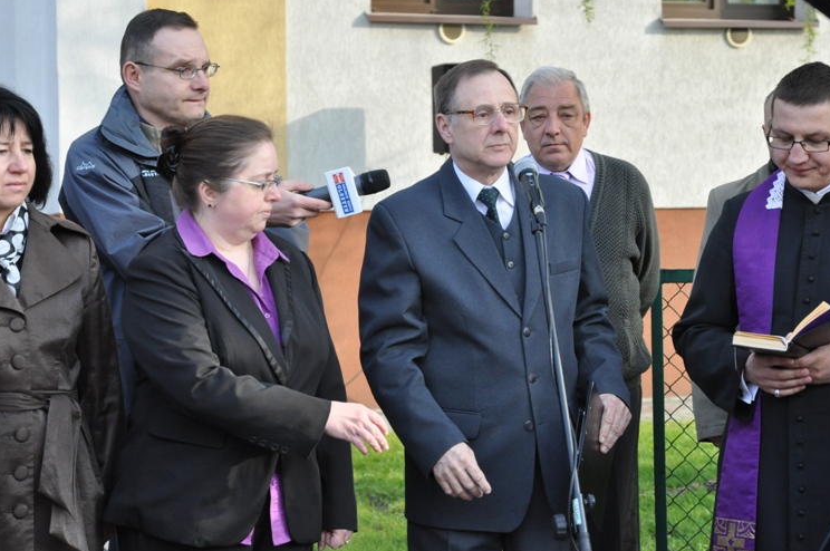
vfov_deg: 13.6
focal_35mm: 100
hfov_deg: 20.4
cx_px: 389
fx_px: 2303
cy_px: 257
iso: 1000
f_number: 5.3
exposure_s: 1/500
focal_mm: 62
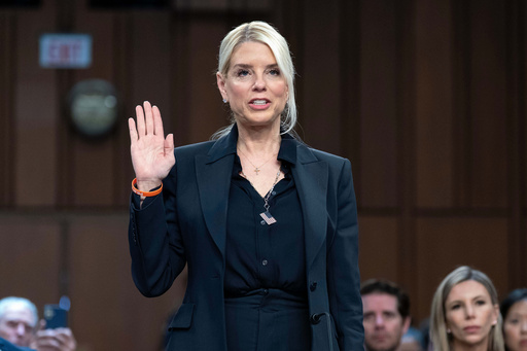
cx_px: 264
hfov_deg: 18.4
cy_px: 176
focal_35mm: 111
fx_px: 1624
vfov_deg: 12.3
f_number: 2.8
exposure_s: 1/400
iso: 2500
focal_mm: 111
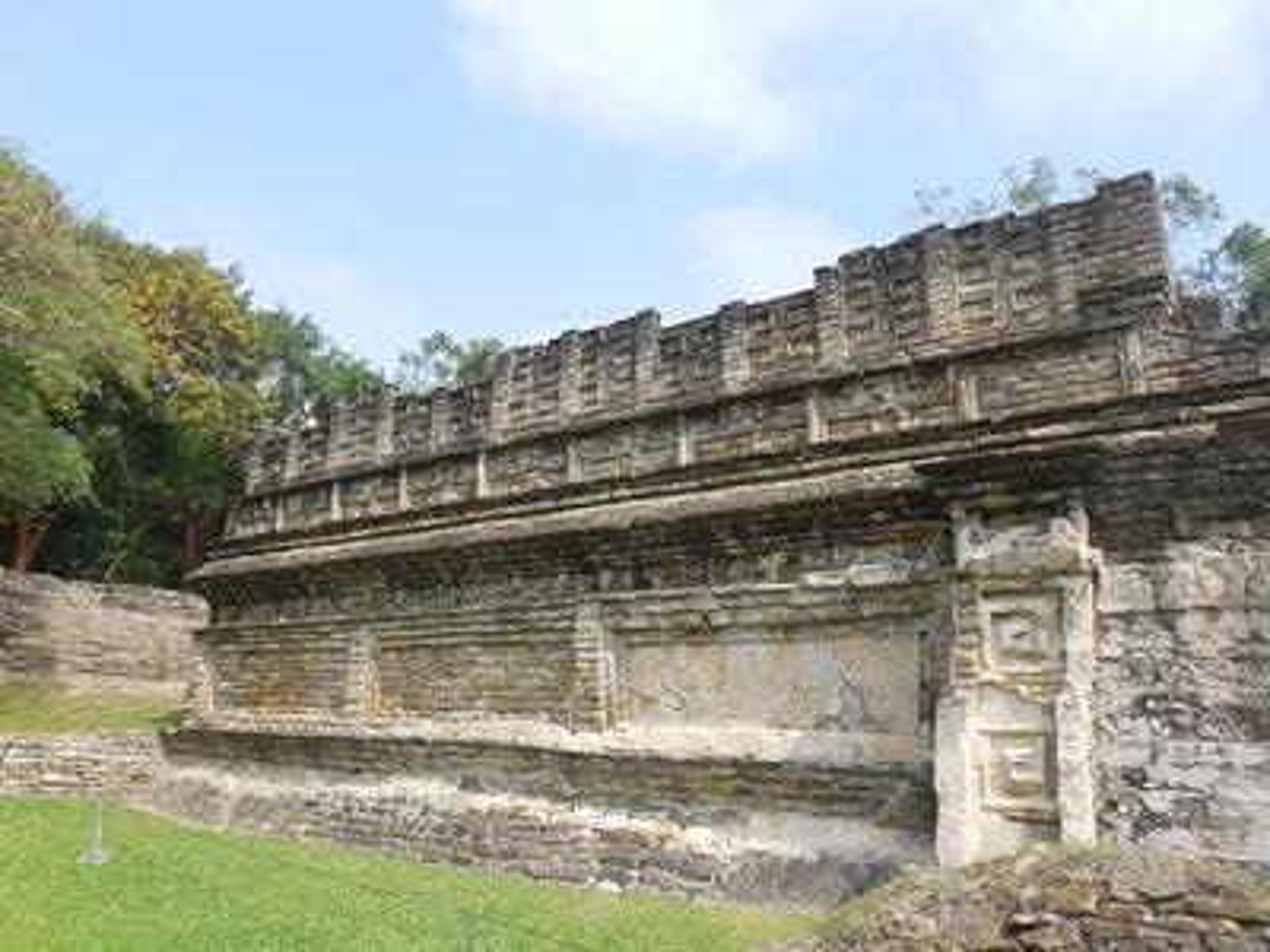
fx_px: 954
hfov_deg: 67.3
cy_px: 476
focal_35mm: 26
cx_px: 635
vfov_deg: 53.1
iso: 125
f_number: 3.5
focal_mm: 4.6
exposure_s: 1/800
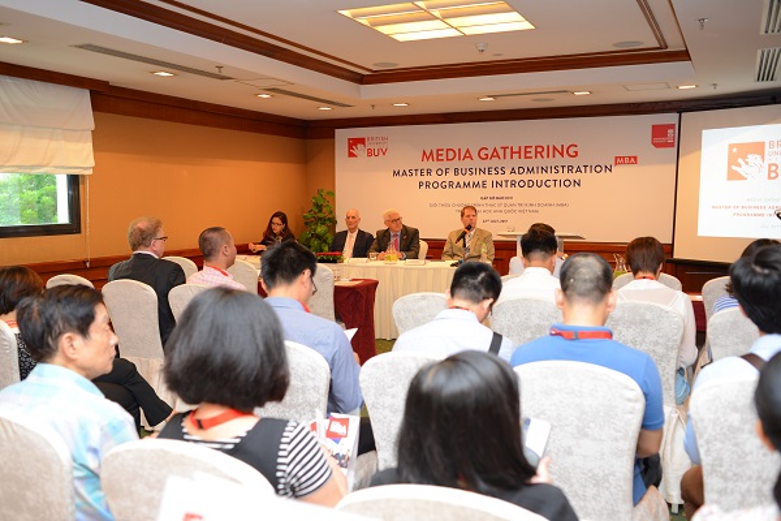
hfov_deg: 54.4
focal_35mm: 35
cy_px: 260
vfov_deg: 37.9
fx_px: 759
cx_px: 390
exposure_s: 1/60
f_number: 3.5
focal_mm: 35
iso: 800
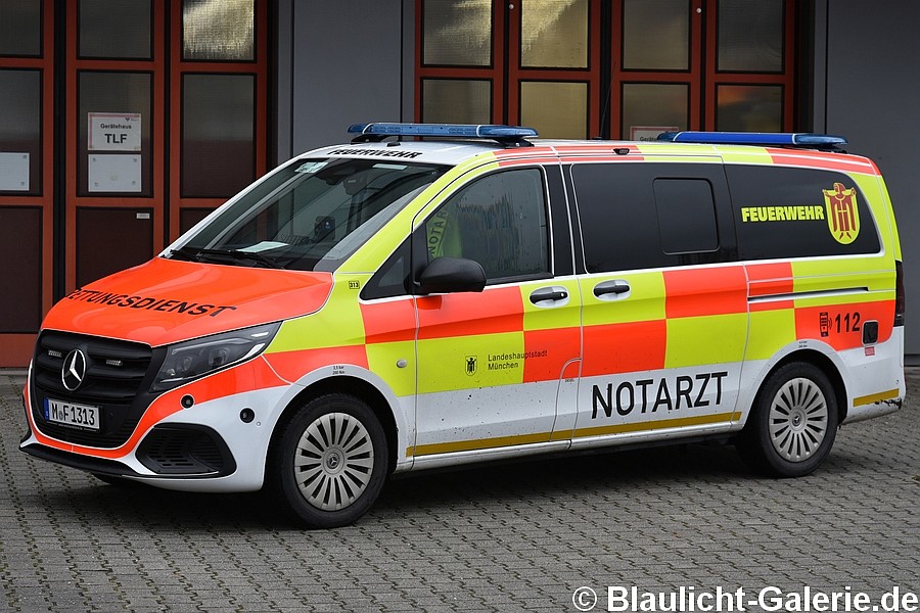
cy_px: 306
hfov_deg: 23.9
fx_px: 2172
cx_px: 460
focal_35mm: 85
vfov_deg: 16.1
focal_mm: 85
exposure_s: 1/160
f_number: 6.3
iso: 400
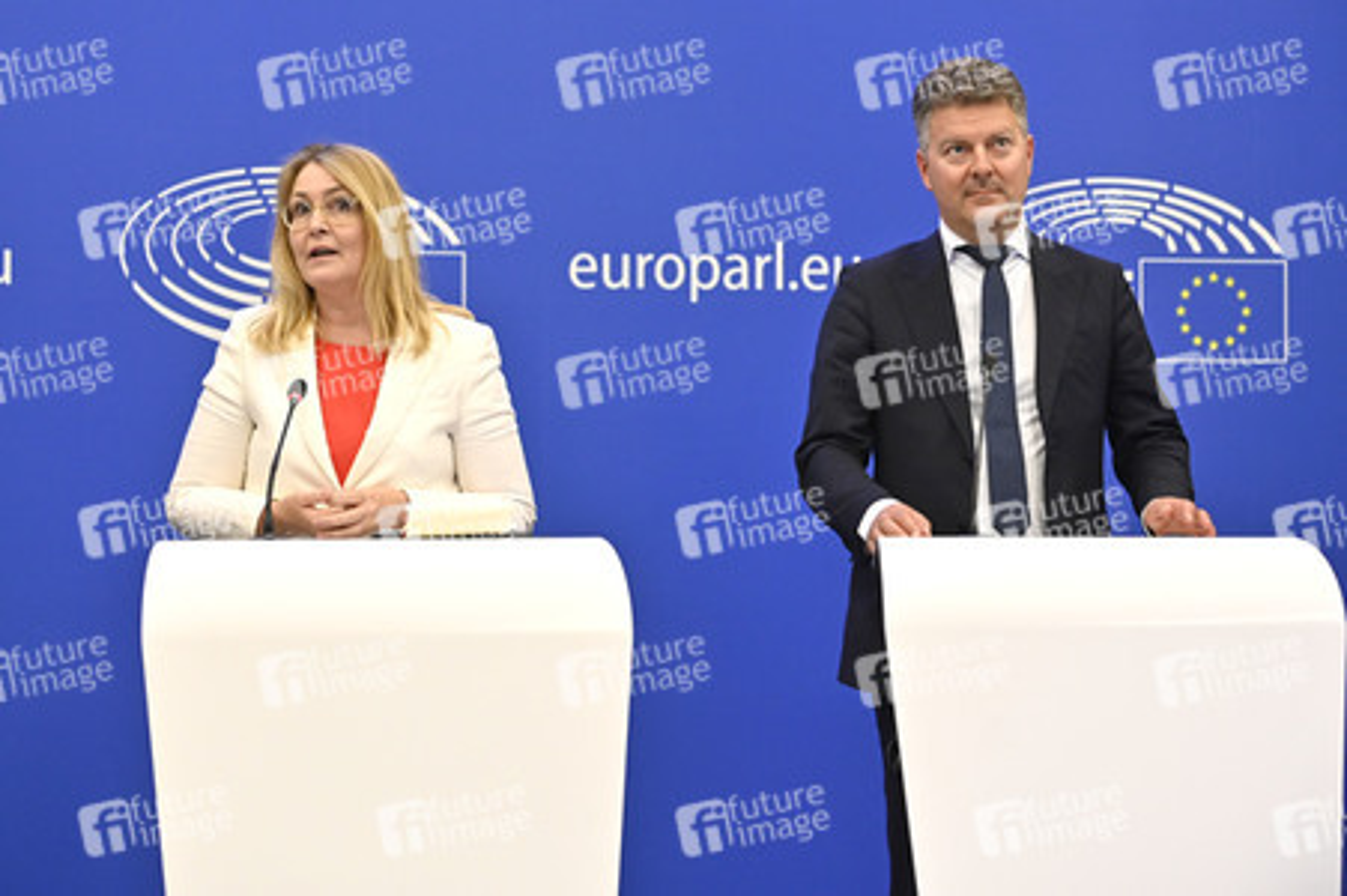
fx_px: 3066
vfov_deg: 16.6
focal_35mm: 82
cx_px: 674
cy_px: 448
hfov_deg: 24.8
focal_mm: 82
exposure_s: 1/500
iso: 2500
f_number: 2.8
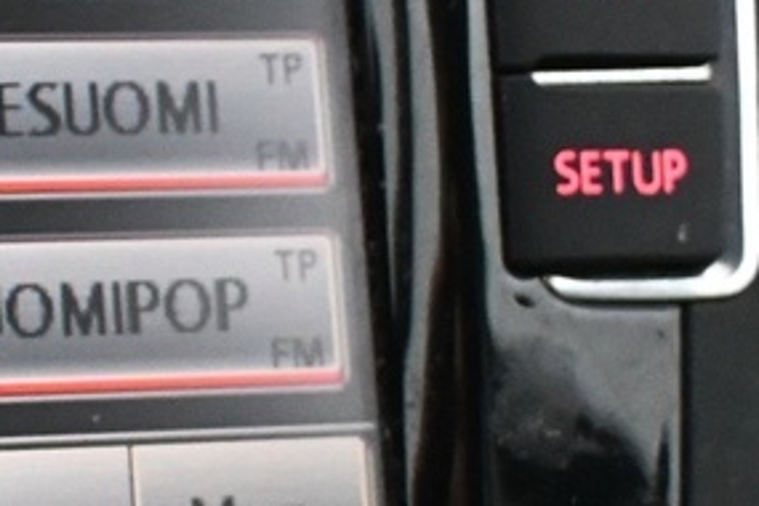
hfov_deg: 8.7
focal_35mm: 222
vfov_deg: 6.2
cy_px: 123
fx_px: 4680
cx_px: -772
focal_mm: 26
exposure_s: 1/40
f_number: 4.5
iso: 4500
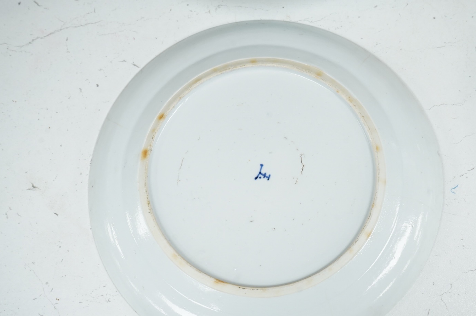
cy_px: 188
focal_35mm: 52
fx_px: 687
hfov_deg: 38.1
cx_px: 285
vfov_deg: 25.9
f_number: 8
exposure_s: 1/80
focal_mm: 42
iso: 2500
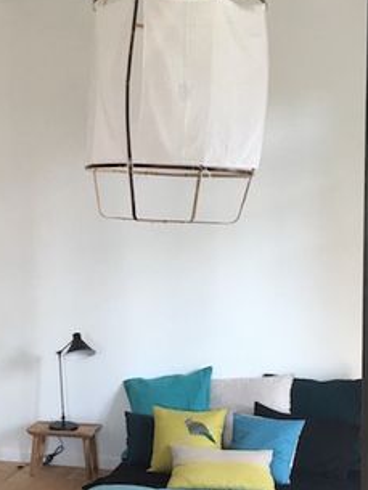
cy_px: 305
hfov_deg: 24.9
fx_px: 807
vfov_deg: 33.6
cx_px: 32
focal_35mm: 57
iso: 32
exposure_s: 1/33
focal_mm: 4.15
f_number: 2.2
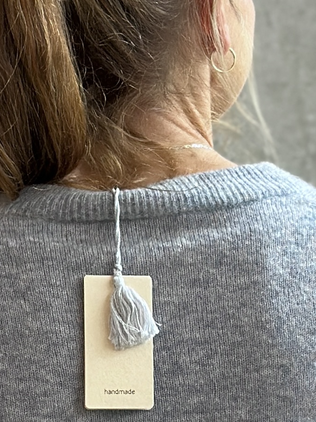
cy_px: 498
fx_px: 2227
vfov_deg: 10.6
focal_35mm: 183
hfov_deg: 8.1
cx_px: 182
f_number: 1.78
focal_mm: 6.86
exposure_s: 1/100
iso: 160
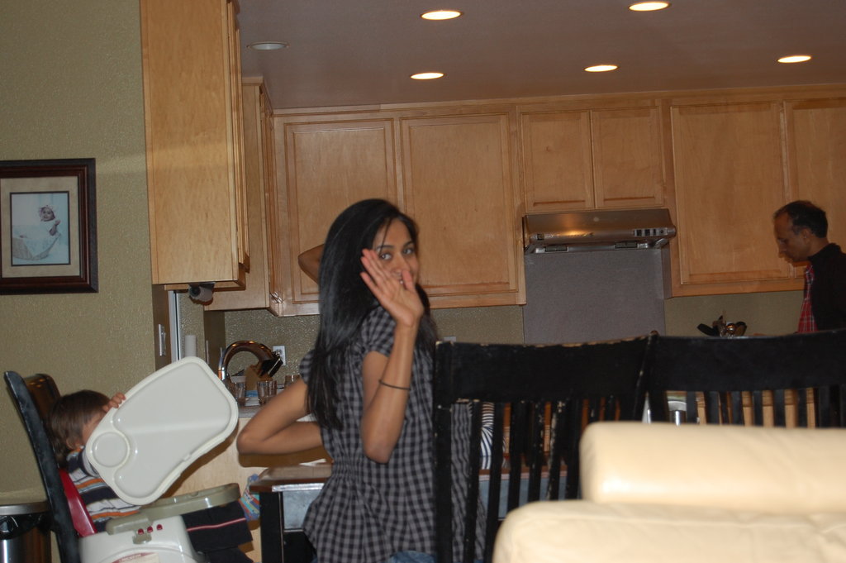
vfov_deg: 16.5
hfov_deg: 24.6
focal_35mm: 82
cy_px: 282
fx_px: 1937
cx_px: 423
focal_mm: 55
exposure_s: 1/60
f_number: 5.6
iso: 400
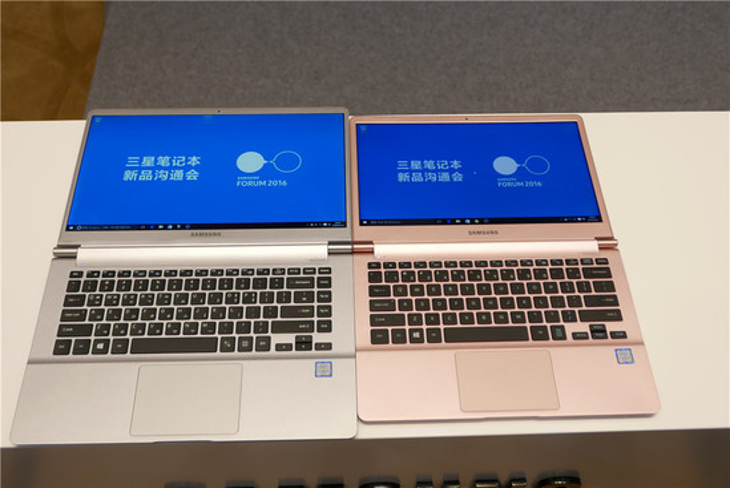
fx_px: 771
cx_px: 365
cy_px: 244
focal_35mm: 38
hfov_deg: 50.7
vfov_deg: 35.1
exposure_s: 1/80
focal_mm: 17.2
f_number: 2.4
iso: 200
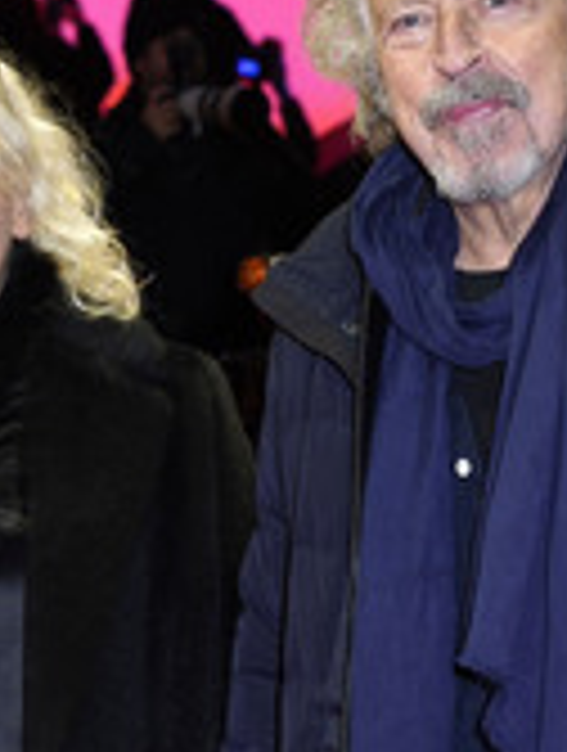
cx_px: 209
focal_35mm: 145
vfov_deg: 13.6
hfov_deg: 10.3
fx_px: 3155
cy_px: 351
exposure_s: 1/160
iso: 800
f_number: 5.6
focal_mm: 56
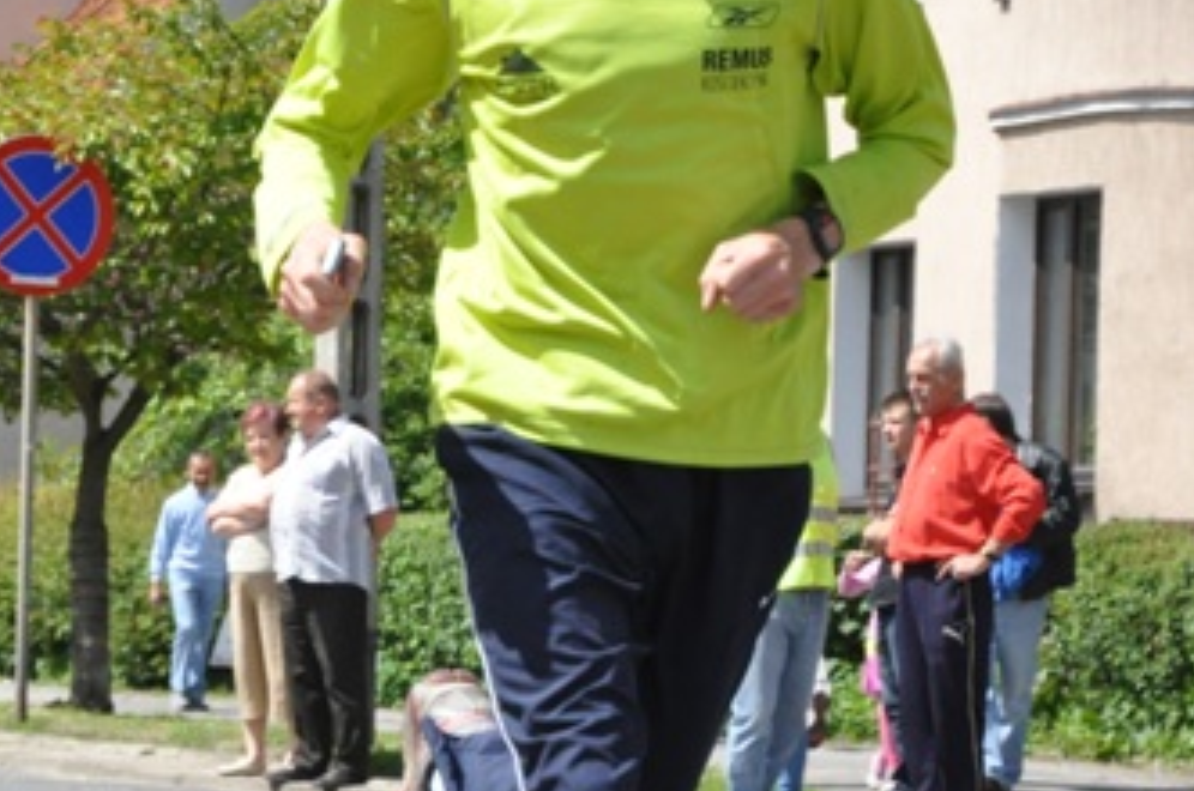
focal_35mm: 224
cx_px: 198
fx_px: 7415
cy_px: 480
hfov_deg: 9.2
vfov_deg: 6.1
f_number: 5.3
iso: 1250
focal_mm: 62
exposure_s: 1/4000
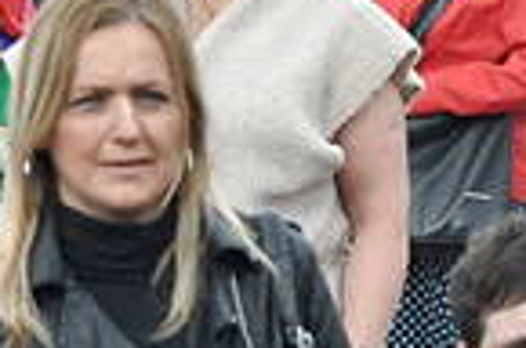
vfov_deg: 1.8
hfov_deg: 2.8
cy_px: 303
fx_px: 10890
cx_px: 247
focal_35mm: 747
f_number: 6.3
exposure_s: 1/640
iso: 1250
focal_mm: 85
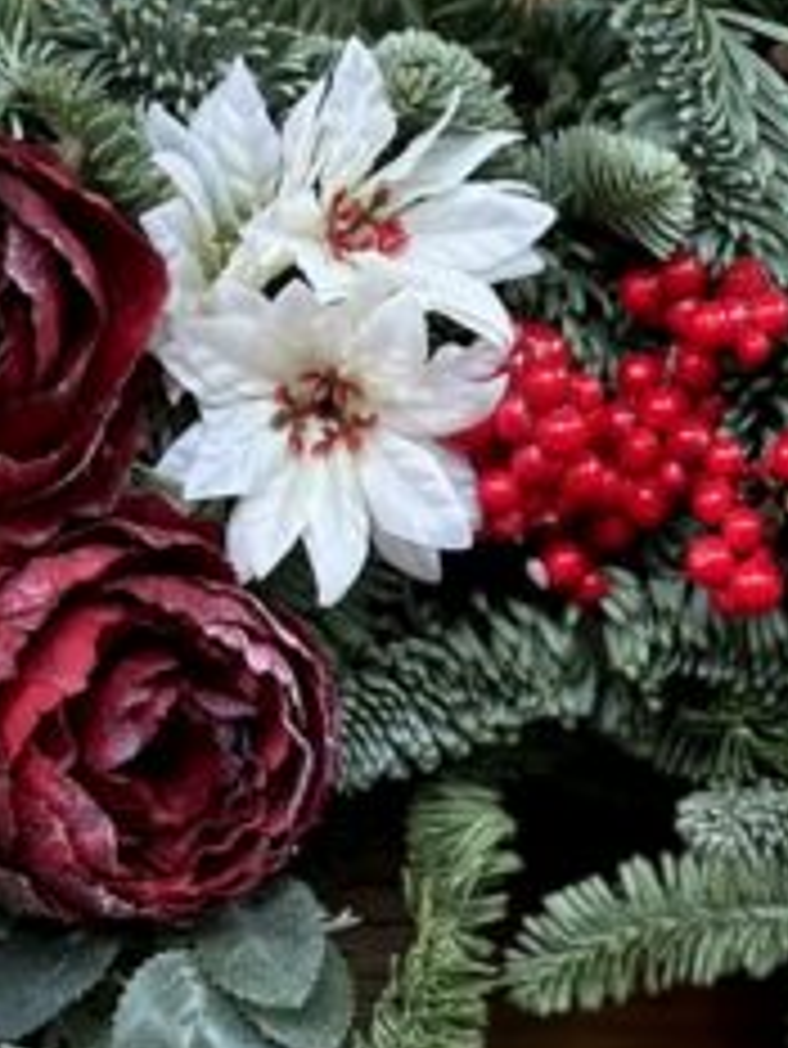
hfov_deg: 9.0
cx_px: 257
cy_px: 1457
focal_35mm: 165
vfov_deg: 11.6
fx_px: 5004
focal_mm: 6.86
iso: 160
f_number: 1.78
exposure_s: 1/60
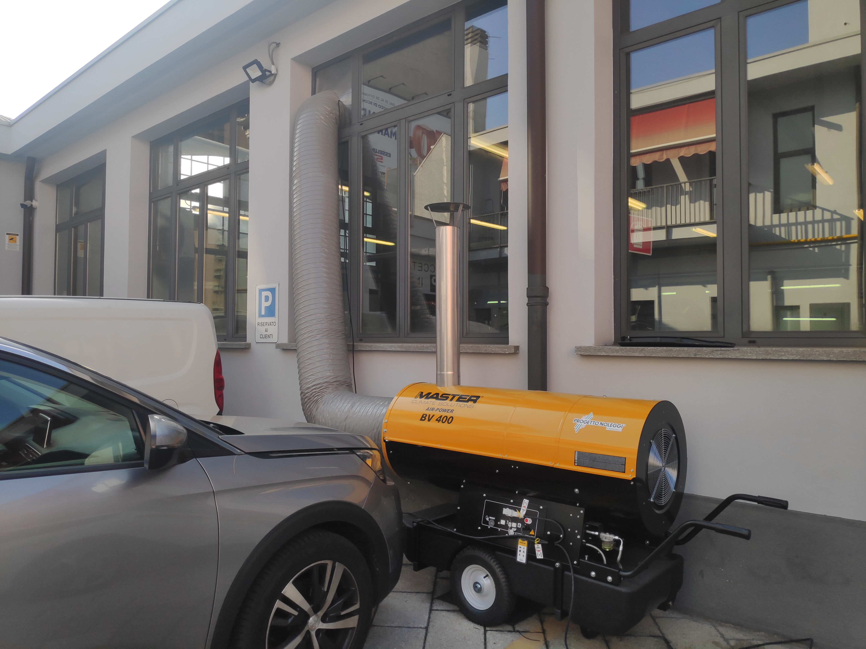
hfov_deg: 81.7
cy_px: 324
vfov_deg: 66.0
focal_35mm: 20
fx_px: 500
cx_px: 433
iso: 100
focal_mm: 3.94
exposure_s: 1/1116
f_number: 1.9
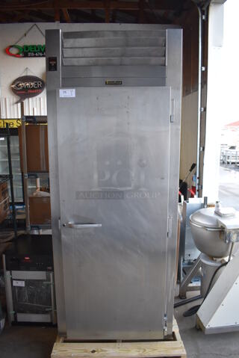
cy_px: 179
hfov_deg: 48.0
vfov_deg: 67.4
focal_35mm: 27
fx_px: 268
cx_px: 120
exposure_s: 1/200
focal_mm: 18
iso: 800
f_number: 3.5
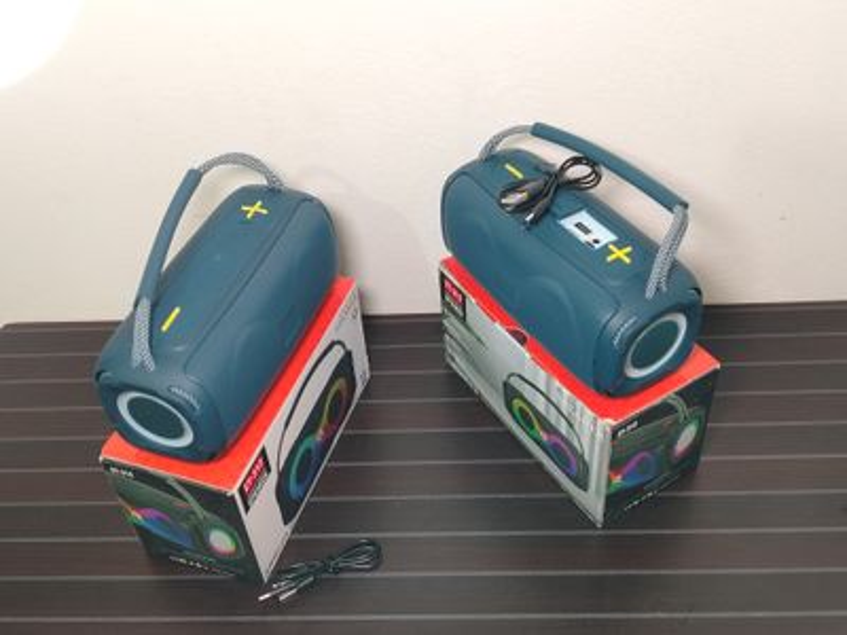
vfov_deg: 38.7
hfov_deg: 50.1
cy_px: 318
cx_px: 424
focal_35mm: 37
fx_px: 905
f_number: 1.75
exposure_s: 1/25
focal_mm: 5.25
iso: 732
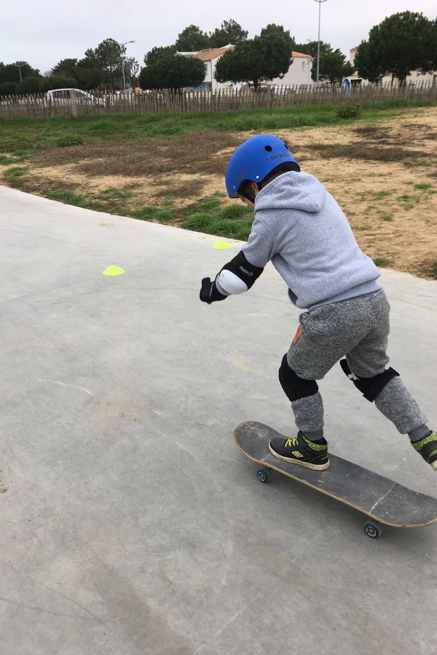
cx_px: 209
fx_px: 564
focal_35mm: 31
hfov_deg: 42.3
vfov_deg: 60.3
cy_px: 329
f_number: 2.2
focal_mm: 4.15
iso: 25
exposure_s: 1/268
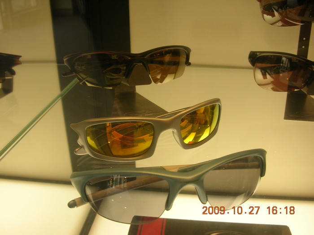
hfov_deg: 52.6
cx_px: 157
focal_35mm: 35
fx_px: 317
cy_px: 118
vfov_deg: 40.7
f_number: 3
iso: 50
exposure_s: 1/24.1
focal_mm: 5.8
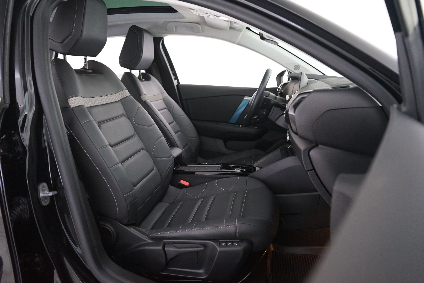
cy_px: 142
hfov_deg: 60.3
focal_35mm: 31
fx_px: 365
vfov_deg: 42.3
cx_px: 212
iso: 4000
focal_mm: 31
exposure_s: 1/13
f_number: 3.5
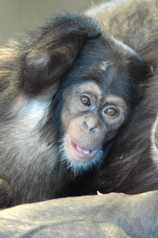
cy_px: 119
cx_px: 79
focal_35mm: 570
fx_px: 3759
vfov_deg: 3.6
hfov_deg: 2.4
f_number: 6
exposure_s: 1/40
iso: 3200
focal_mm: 380
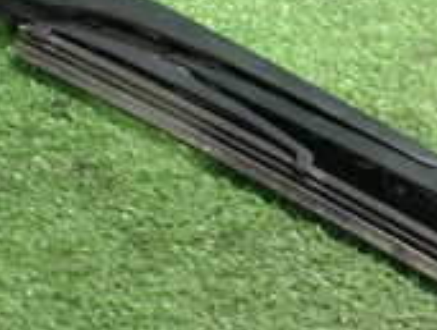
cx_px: 409
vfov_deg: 14.1
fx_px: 1328
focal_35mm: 105
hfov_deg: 18.3
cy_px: 233
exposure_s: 1/30
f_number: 2.3
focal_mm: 5.4
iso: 800
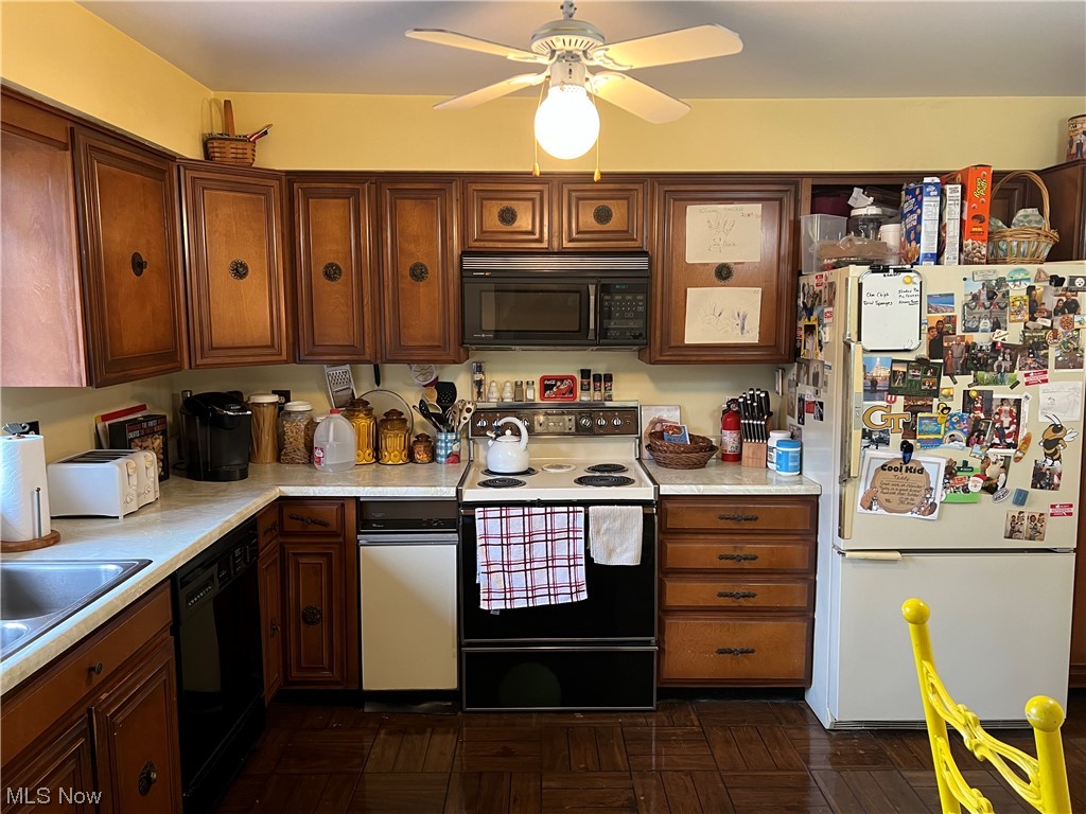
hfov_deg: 67.3
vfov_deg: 53.1
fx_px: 816
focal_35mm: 26
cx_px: 543
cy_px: 407
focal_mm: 5.7
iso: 320
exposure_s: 1/60
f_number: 1.5
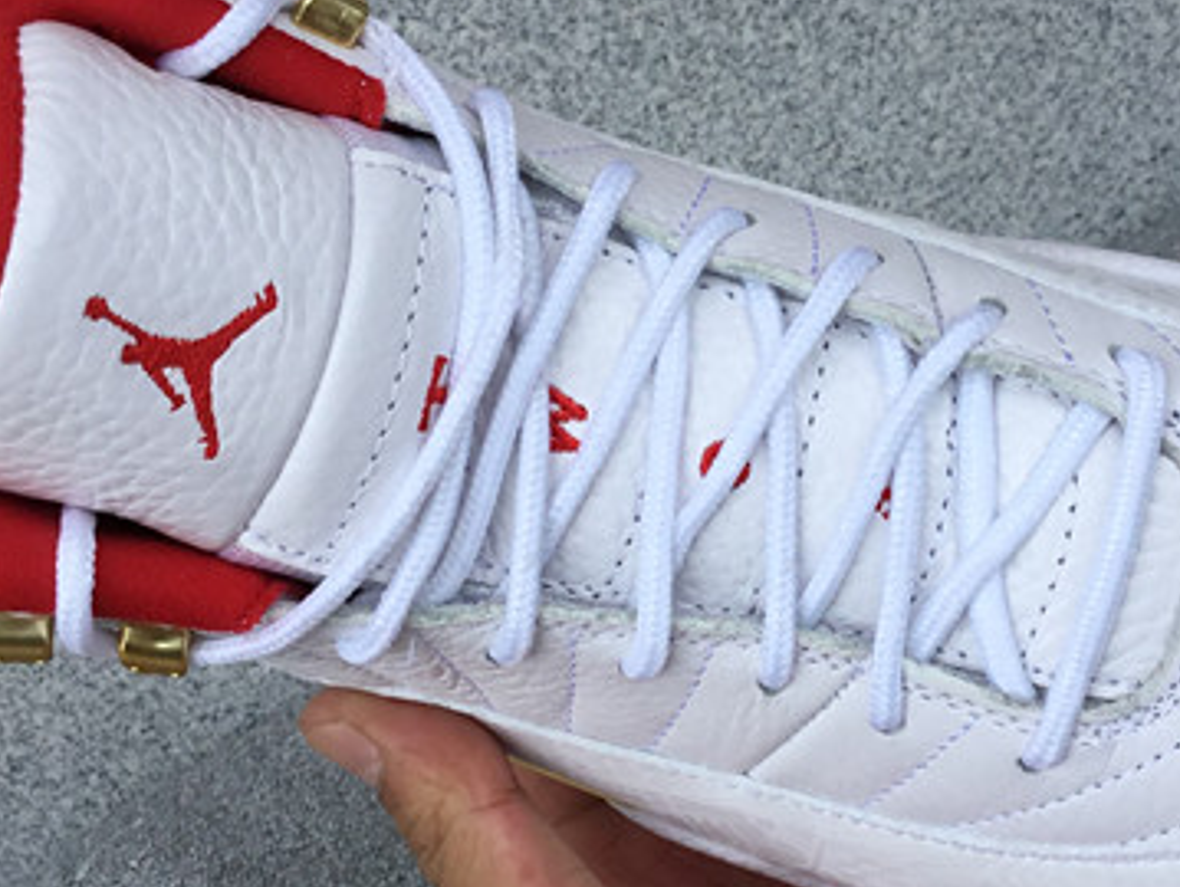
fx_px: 2354
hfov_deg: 28.0
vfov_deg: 21.3
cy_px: 407
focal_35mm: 69
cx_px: 759
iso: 25
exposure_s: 1/479
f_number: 2.4
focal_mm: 3.3
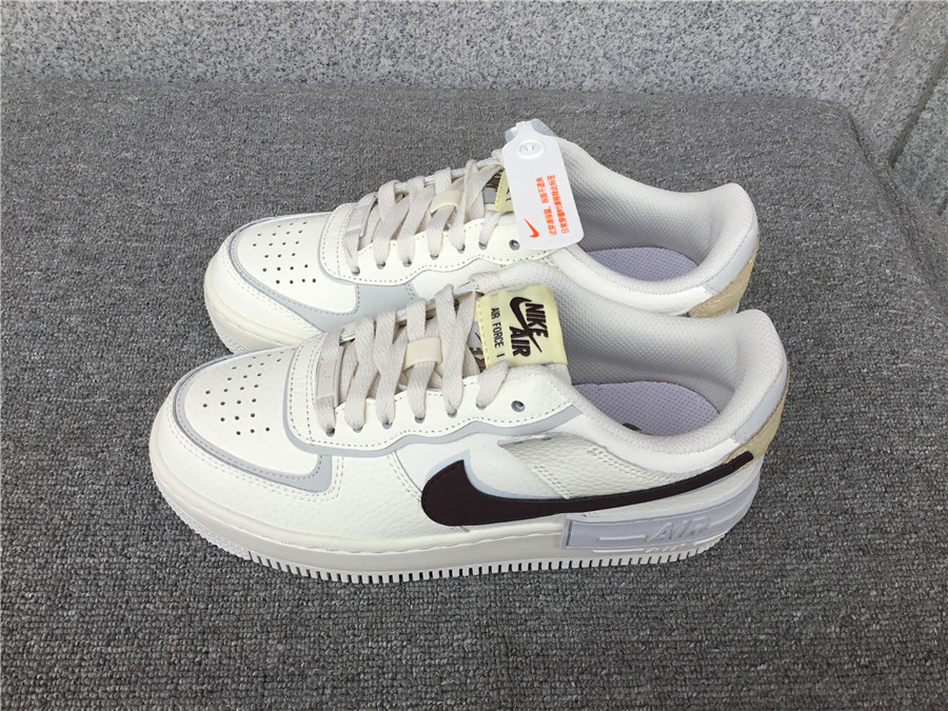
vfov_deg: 45.4
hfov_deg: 58.4
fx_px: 849
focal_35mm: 31
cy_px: 356
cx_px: 474
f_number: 2.4
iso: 25
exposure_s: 1/210
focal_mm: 3.3
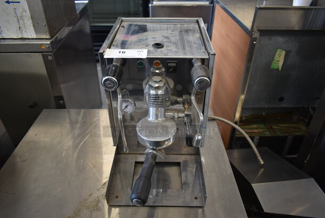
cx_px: 162
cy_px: 109
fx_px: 244
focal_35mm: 27
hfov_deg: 67.3
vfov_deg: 48.0
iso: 200
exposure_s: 1/30
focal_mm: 18
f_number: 3.5
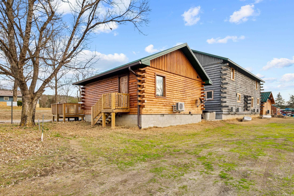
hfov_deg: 86.3
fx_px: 157
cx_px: 147
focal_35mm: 19
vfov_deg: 64.0
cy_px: 98
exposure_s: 1/15
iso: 200
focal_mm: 12.8
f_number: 9
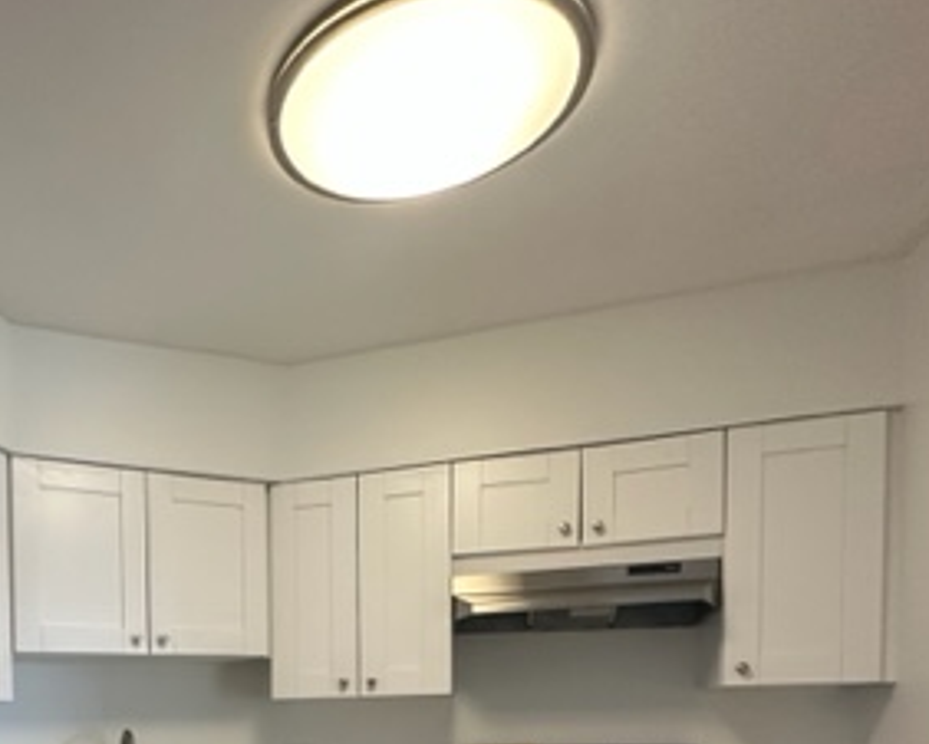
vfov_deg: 40.6
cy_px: 760
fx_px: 853
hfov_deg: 52.5
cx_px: 155
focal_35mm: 31
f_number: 2.2
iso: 250
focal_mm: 2.22
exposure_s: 1/60
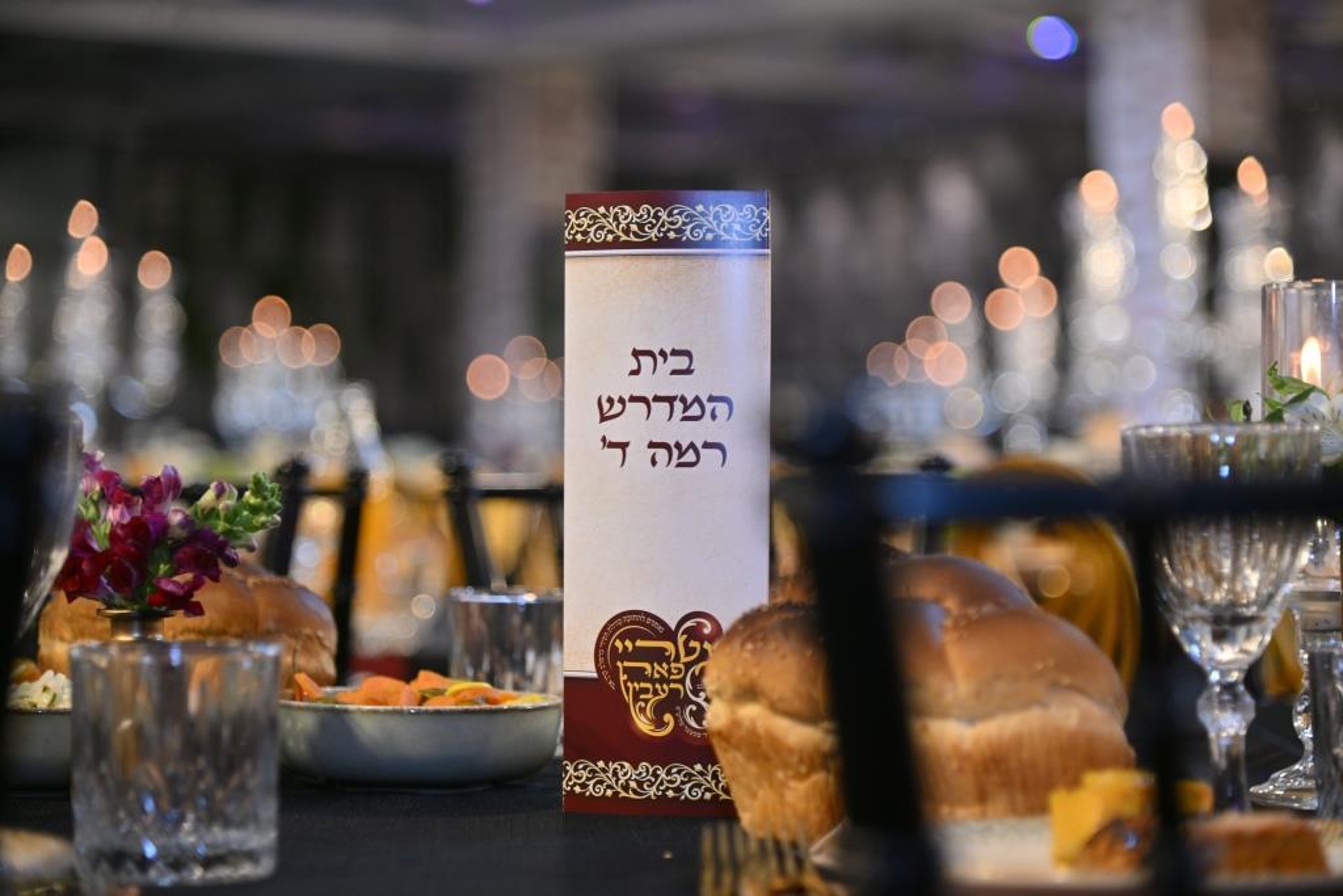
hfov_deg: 20.4
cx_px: 672
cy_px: 448
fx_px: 3731
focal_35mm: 100
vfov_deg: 13.7
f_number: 4
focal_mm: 100
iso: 200
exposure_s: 1/125
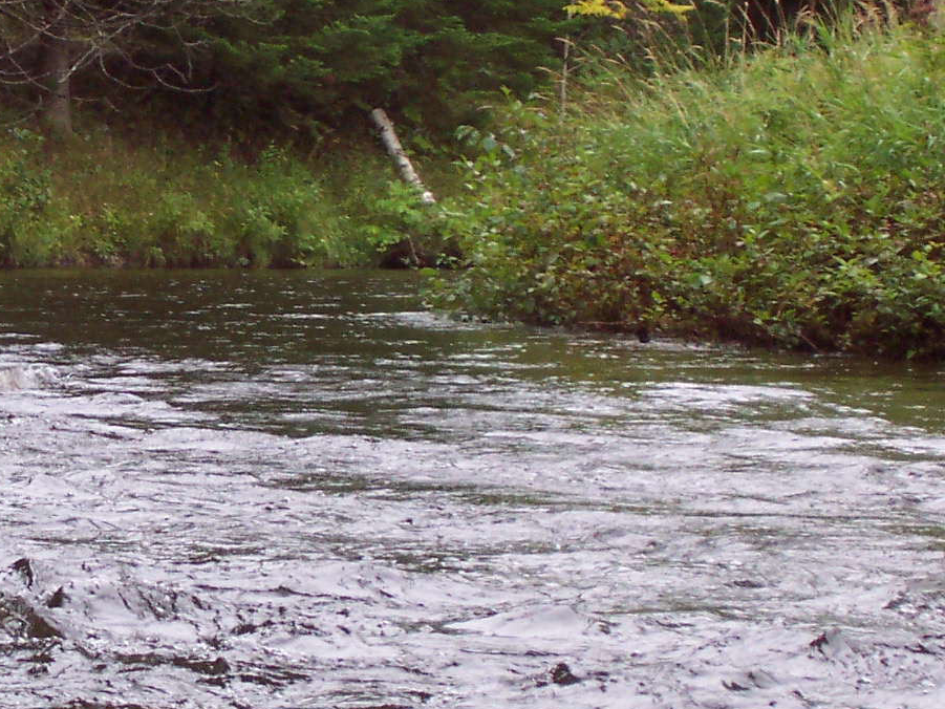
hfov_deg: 9.7
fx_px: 5570
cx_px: 102
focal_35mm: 204
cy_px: 402
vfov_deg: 7.3
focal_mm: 16.8
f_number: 4.8
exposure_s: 1/90
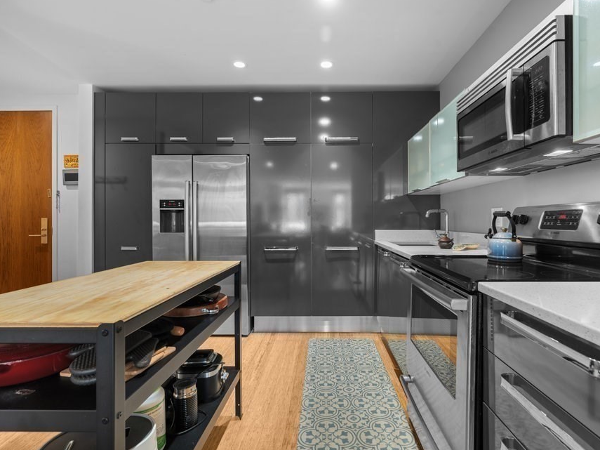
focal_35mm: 18
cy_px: 219
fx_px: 312
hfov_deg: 87.6
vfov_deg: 71.6
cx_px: 324
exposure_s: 4
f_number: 8
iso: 200
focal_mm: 16
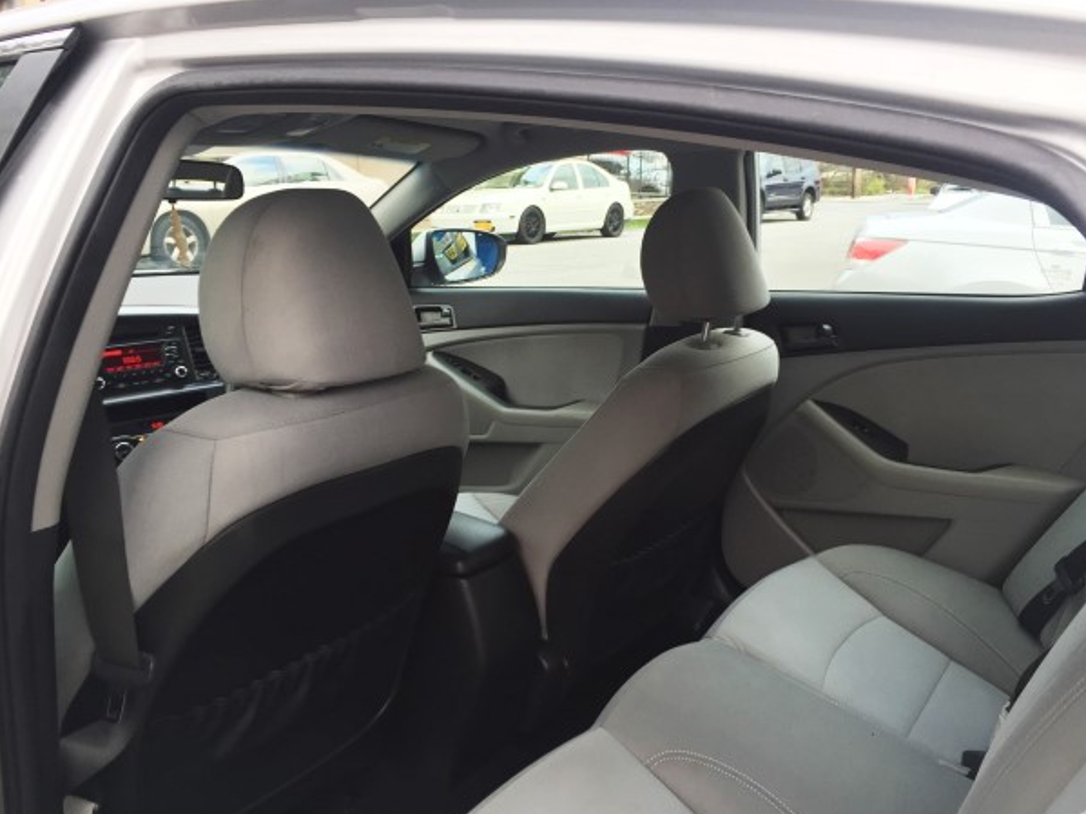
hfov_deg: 58.3
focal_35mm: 31
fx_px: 972
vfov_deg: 45.4
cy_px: 419
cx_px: 577
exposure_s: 1/60
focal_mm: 4.15
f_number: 2.2
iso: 40
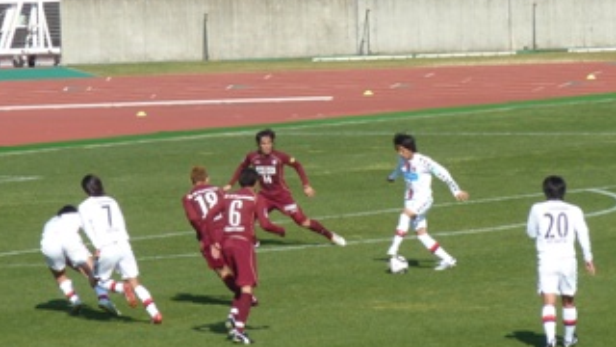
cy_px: 143
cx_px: 254
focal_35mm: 458
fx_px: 7481
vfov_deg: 2.7
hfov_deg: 4.7
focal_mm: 49.2
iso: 100
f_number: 4.9
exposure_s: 1/500
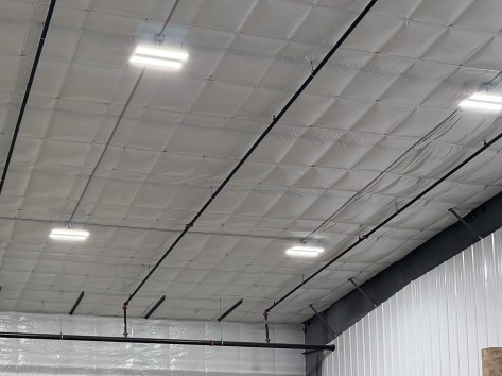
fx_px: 754
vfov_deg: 26.2
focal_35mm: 52
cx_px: 74
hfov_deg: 35.2
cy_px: 394
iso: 200
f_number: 1.78
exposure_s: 1/204
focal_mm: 6.76
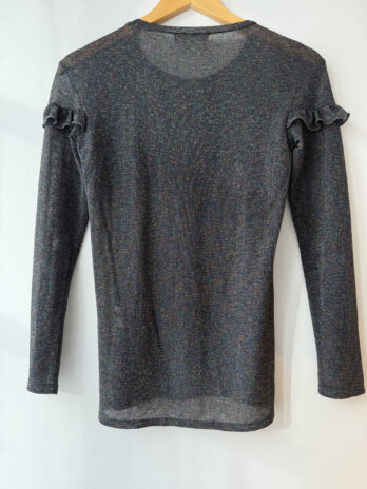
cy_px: 244
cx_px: 184
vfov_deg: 71.6
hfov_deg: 56.8
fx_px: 339
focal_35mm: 24
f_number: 1.78
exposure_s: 1/100
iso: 160
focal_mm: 6.76
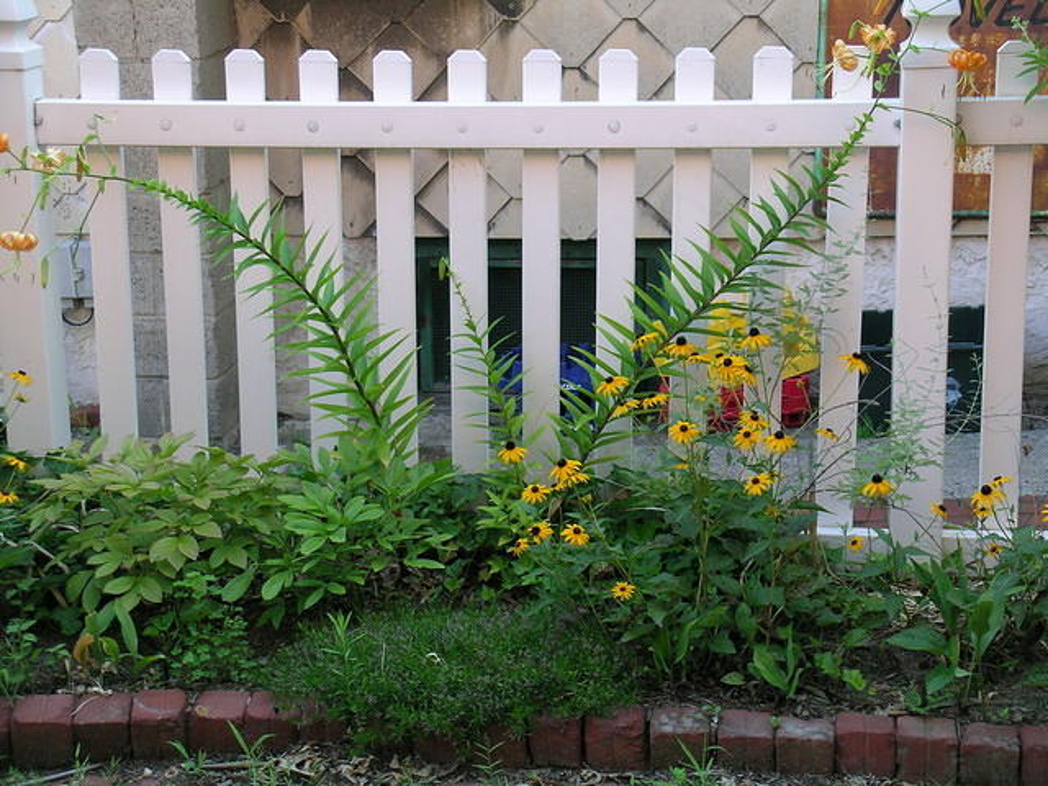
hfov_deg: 27.8
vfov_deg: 21.0
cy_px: 393
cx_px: 524
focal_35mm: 70
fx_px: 2119
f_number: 4.4
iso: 50
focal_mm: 14.5
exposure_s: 1/60.3
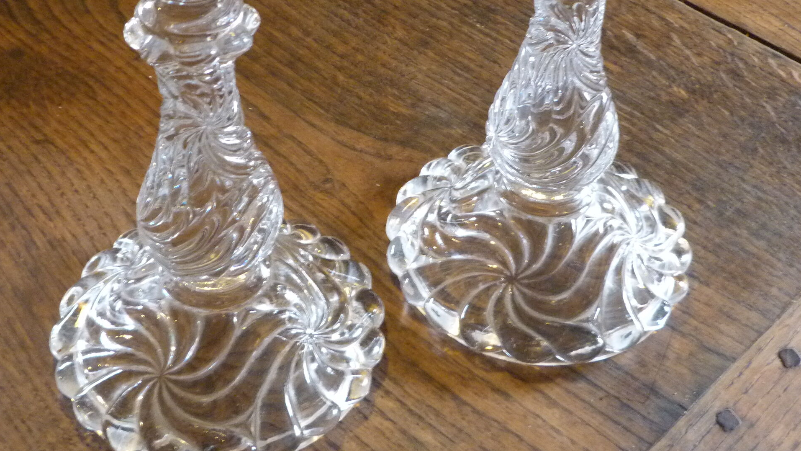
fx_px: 1083
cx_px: 377
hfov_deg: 40.6
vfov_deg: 23.2
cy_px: 87
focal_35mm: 51
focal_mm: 6.3
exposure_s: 1/8
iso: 400
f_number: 3.1
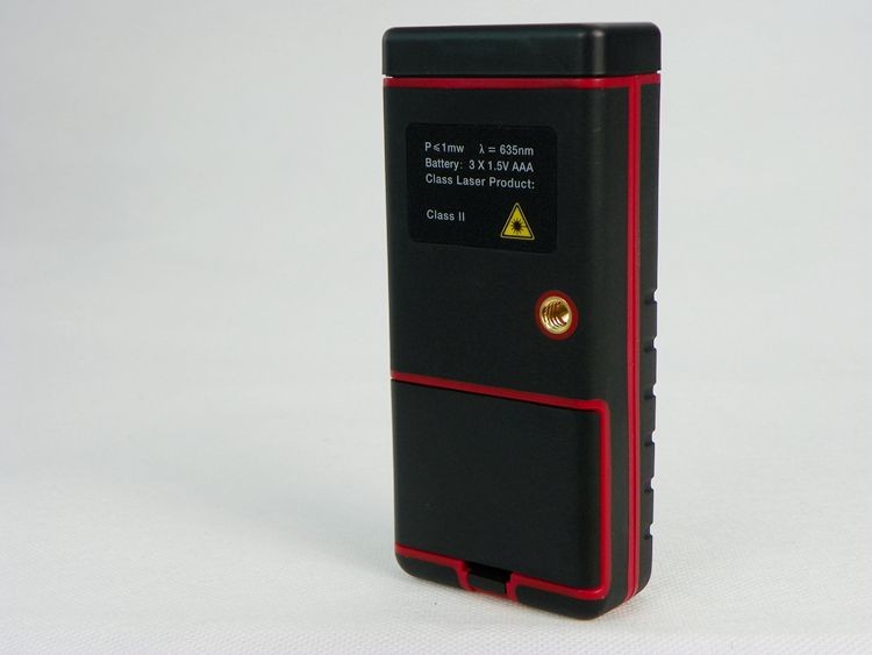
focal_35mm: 62
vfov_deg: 23.7
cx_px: 436
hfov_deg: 31.2
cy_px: 328
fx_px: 1562
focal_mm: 11
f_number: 3.5
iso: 64
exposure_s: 1/160
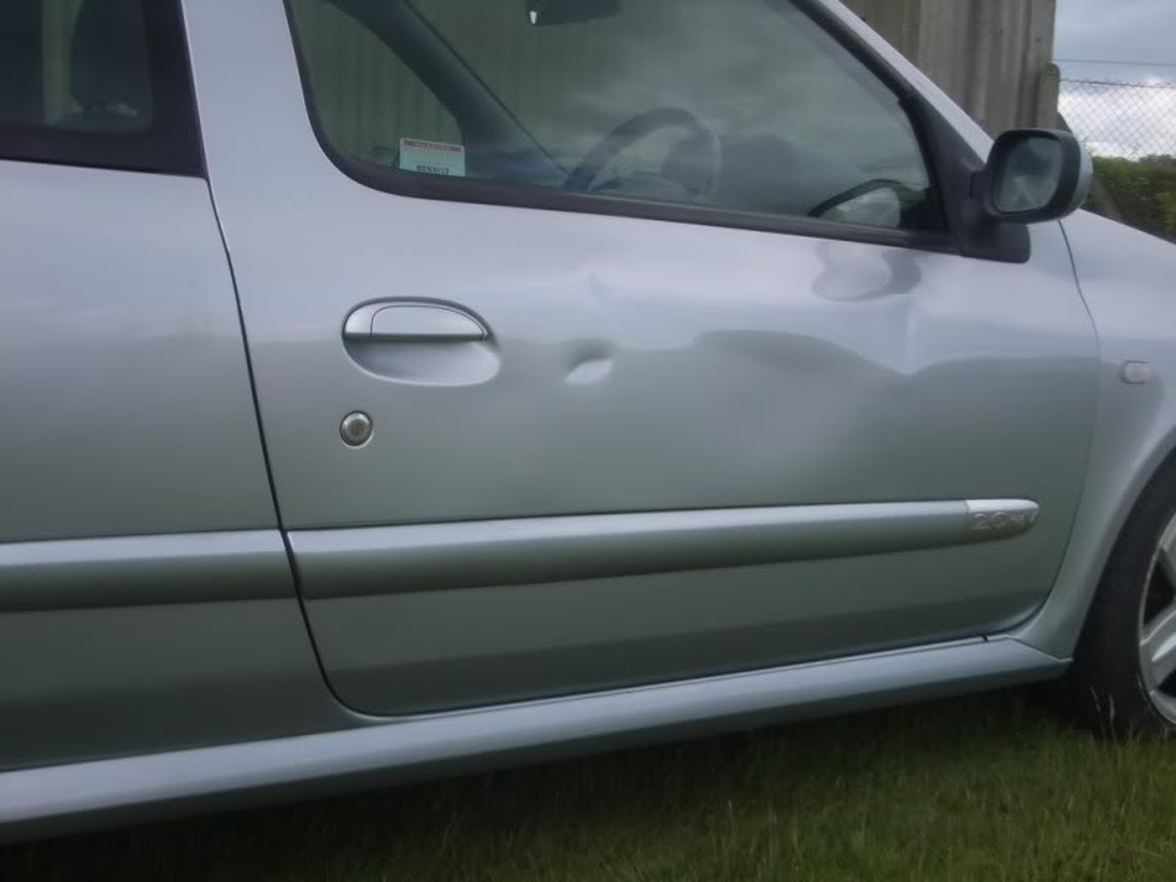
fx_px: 1393
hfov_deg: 45.8
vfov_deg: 35.1
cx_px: 588
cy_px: 441
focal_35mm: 41
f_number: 2.8
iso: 80
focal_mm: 6.8
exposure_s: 1/500
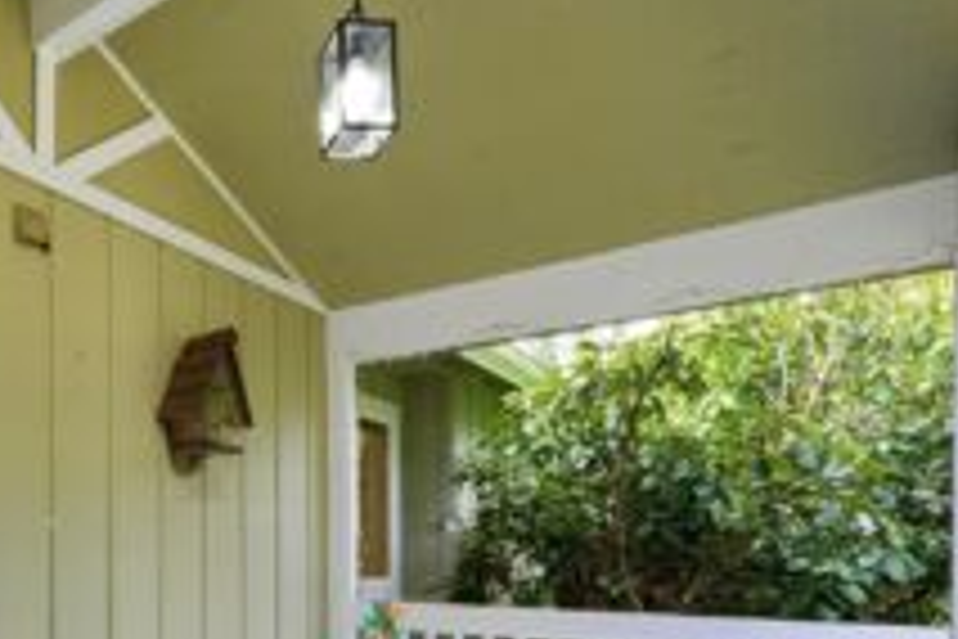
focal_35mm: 31
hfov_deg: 51.9
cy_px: 556
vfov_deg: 39.8
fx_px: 823
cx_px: 67
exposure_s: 1/160
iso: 400
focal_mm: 16.5
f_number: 9
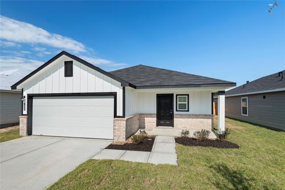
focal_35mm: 16
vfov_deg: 73.7
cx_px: 142
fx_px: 127
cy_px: 95
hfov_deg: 96.8
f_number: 8
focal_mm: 16
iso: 100
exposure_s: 1/200
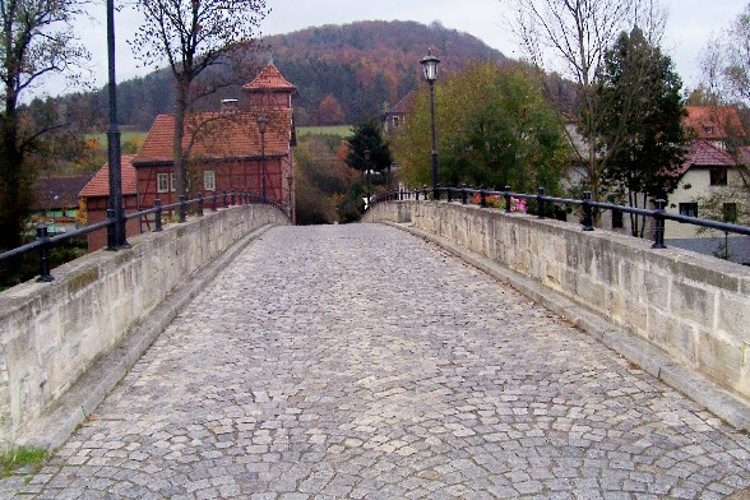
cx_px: 375
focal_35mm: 34
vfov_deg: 38.9
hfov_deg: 55.8
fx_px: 708
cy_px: 250
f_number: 2.7
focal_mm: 5.6
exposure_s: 1/60
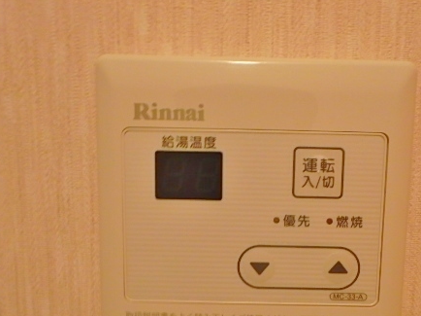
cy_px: 222
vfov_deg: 44.4
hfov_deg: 57.9
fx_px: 377
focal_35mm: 31
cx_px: 251
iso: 400
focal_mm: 3.7
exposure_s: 1/30
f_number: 3.5
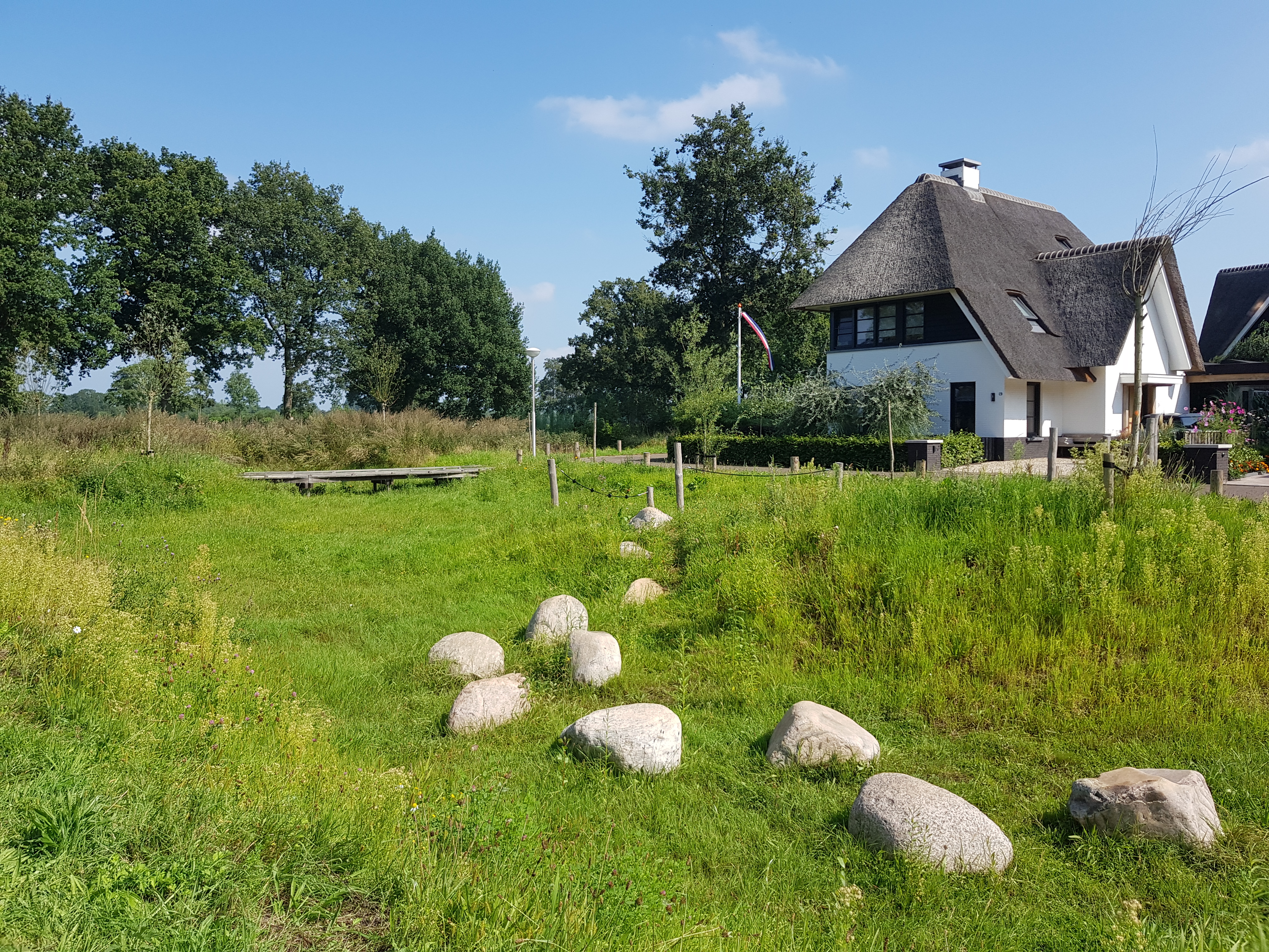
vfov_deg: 53.1
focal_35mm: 26
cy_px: 476
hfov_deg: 67.3
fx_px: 953
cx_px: 634
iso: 40
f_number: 1.7
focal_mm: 4.2
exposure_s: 1/1648
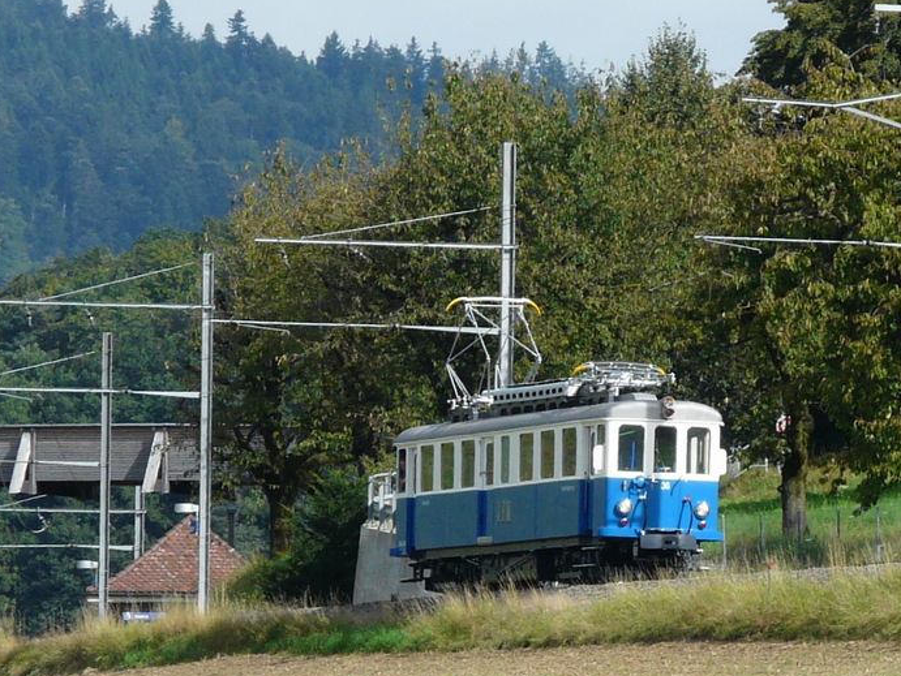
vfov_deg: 4.3
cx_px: 562
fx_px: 9011
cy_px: 413
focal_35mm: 346
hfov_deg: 5.7
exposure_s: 1/400
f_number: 5.6
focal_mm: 39.3
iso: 100
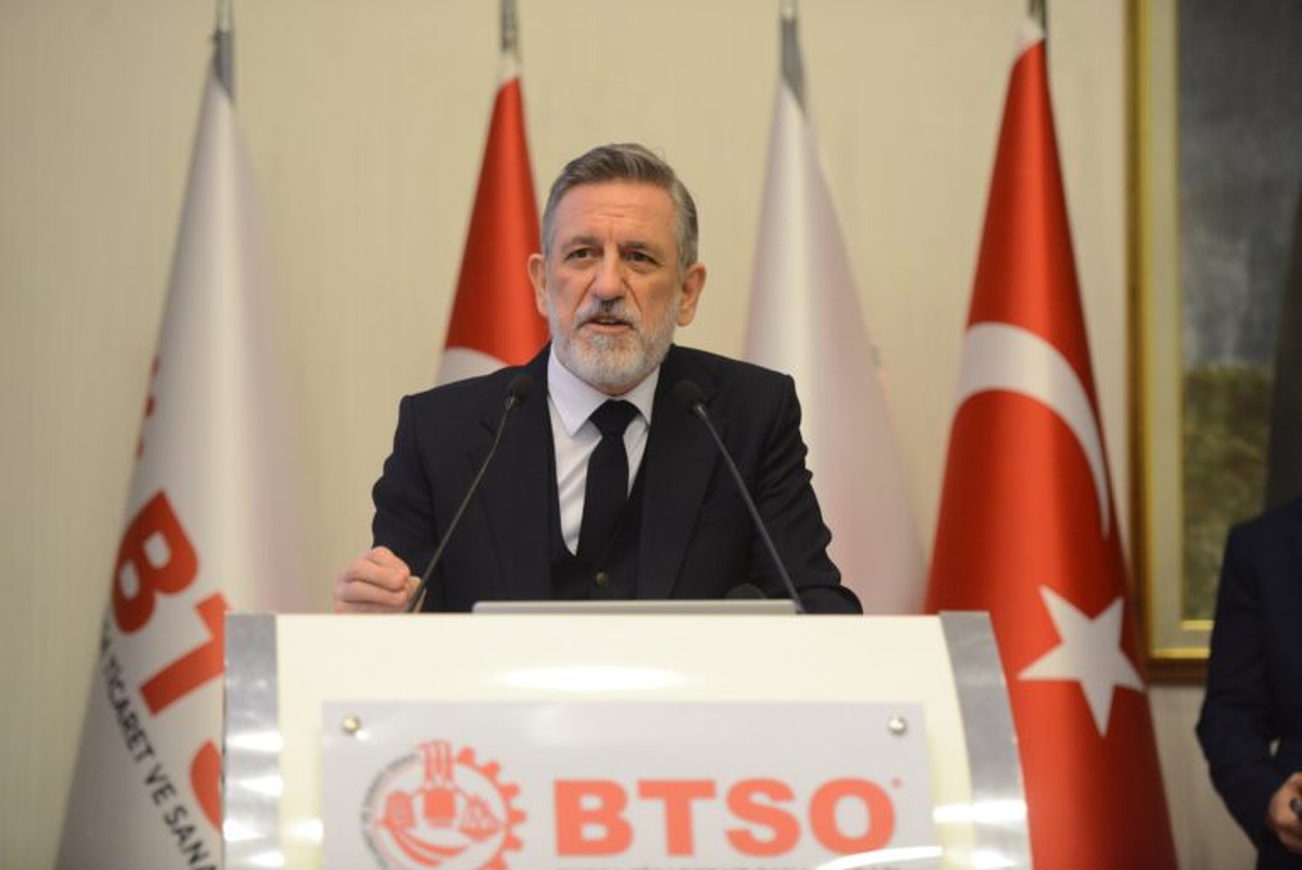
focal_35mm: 135
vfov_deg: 10.2
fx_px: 4885
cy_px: 435
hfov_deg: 15.2
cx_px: 651
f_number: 2.8
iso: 3200
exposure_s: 1/160
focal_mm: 135
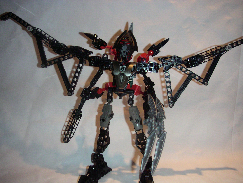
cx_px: 122
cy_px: 92
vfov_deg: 38.7
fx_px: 260
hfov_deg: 50.1
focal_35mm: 37
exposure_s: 1/50
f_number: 2.8
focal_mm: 5.7
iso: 160
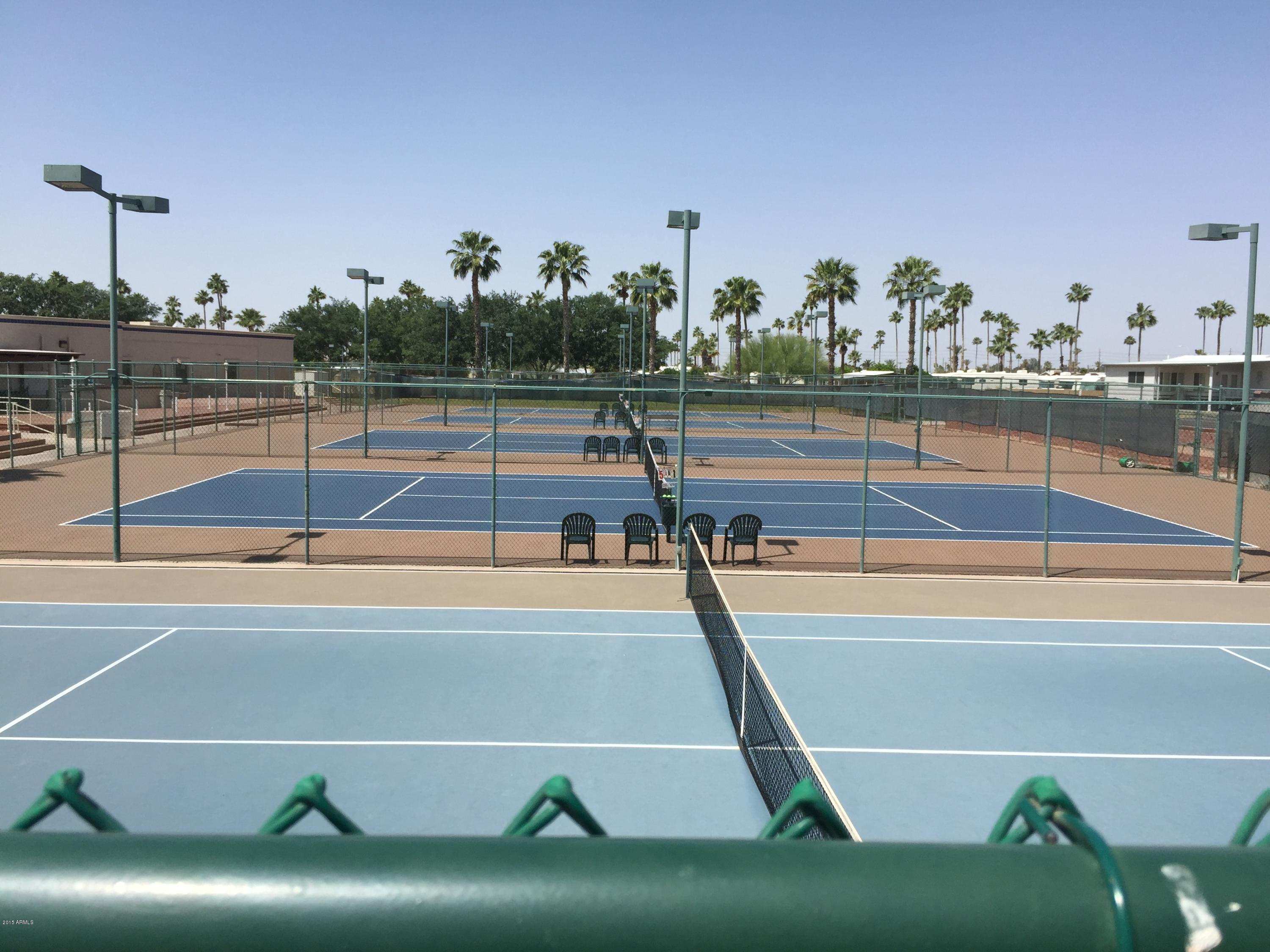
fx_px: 1064
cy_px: 476
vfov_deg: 48.2
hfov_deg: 61.7
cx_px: 635
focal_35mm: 29
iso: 32
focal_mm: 4.15
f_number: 2.2
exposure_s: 1/2825
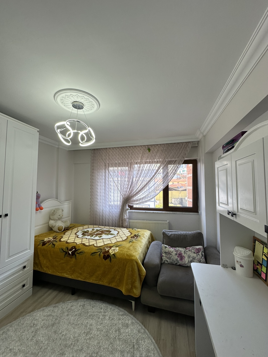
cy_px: 178
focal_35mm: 14
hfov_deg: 85.7
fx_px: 145
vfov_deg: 102.1
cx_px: 134
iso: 50
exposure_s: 1/100
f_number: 2.2
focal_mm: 2.22
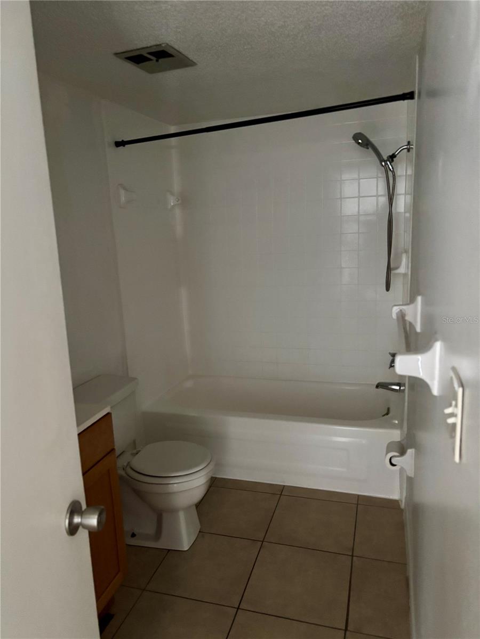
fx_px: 481
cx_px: 240
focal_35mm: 26
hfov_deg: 53.1
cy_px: 320
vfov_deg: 67.3
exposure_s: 1/30
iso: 800
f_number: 1.6
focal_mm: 5.96
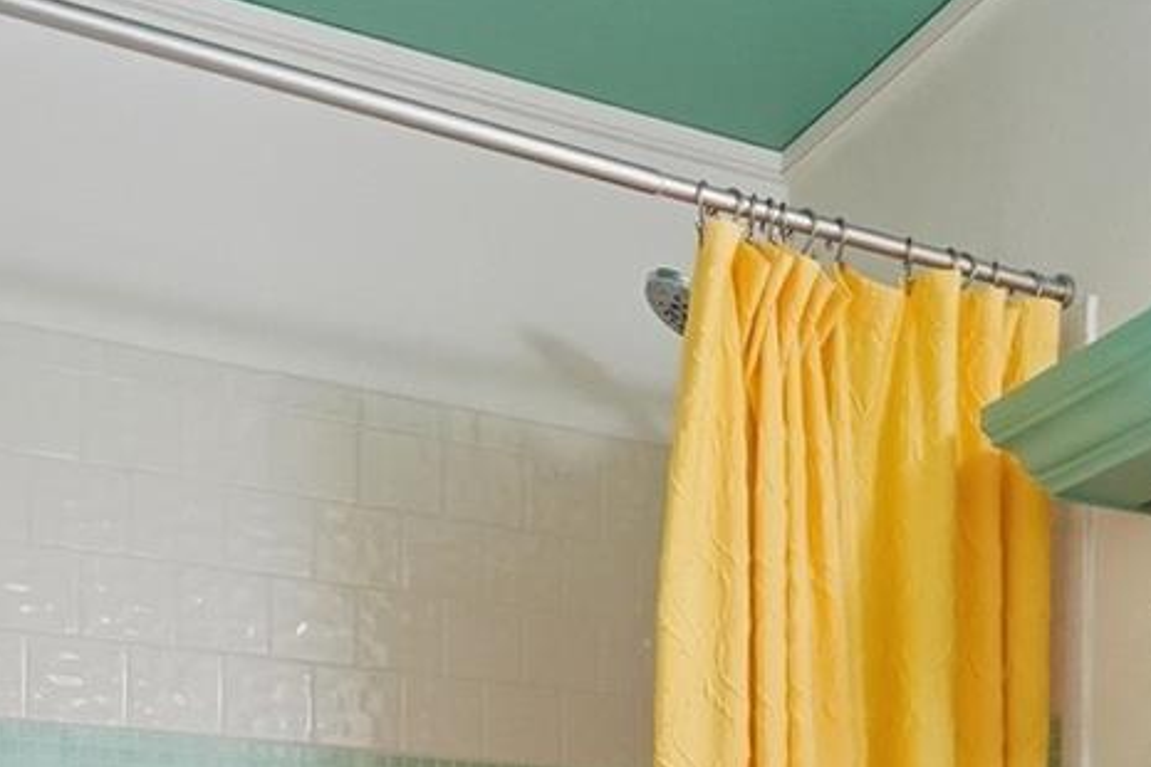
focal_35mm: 57
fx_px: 1813
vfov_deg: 21.1
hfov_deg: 32.6
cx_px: 1129
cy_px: 1065
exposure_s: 1/640
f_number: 7.1
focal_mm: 16.5
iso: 3200
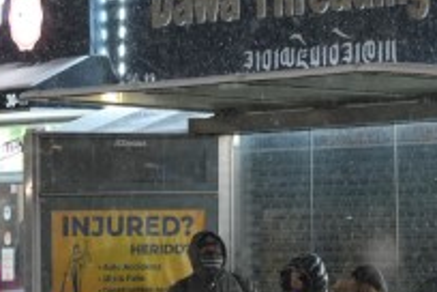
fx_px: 4333
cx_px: 647
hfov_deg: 5.7
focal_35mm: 357
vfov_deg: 3.9
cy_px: 132
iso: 2500
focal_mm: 70
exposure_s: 1/160
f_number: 2.8
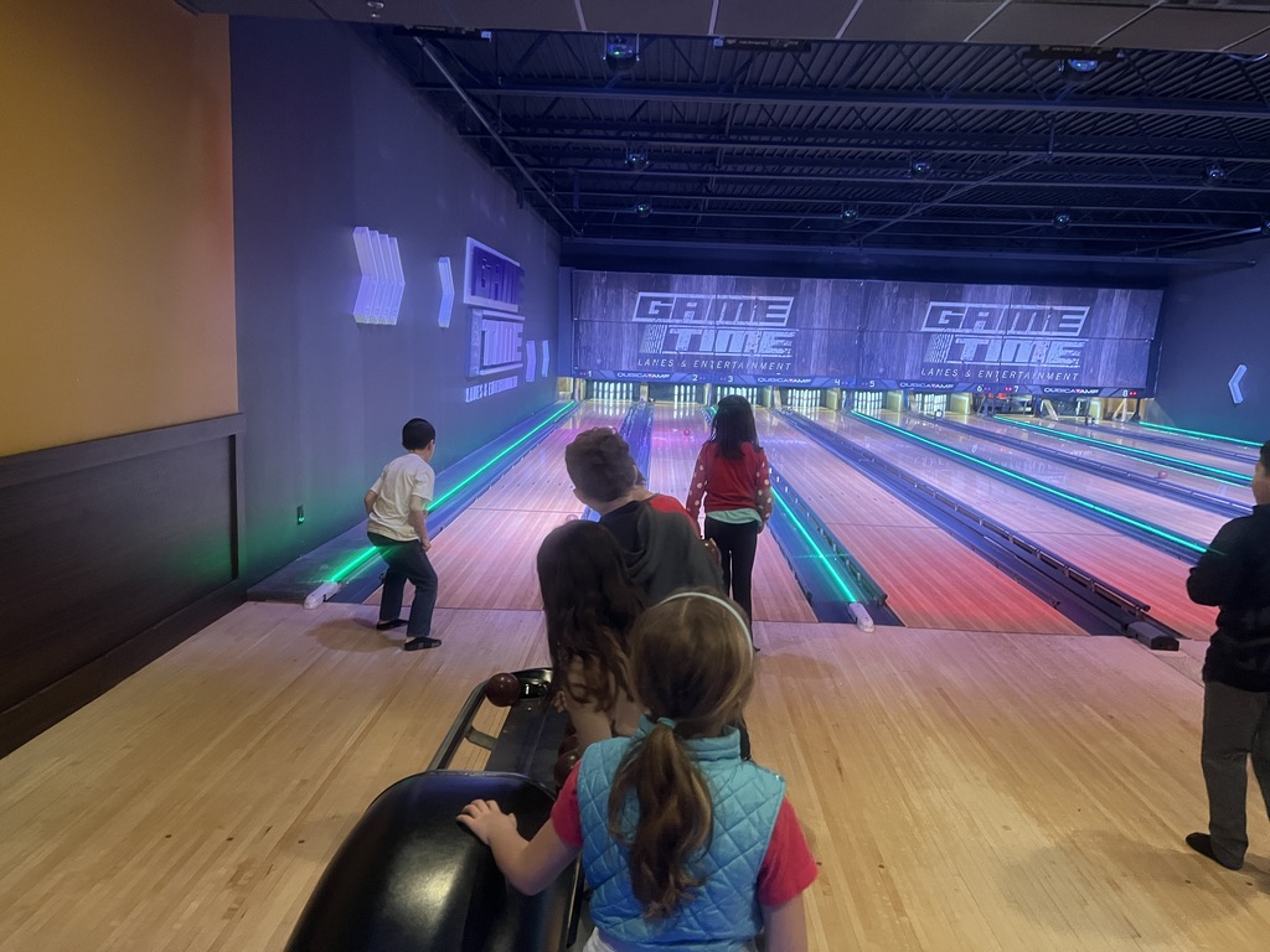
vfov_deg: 53.1
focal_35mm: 26
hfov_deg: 67.3
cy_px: 476
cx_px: 635
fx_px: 954
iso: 400
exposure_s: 1/33
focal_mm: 5.1
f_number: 1.6
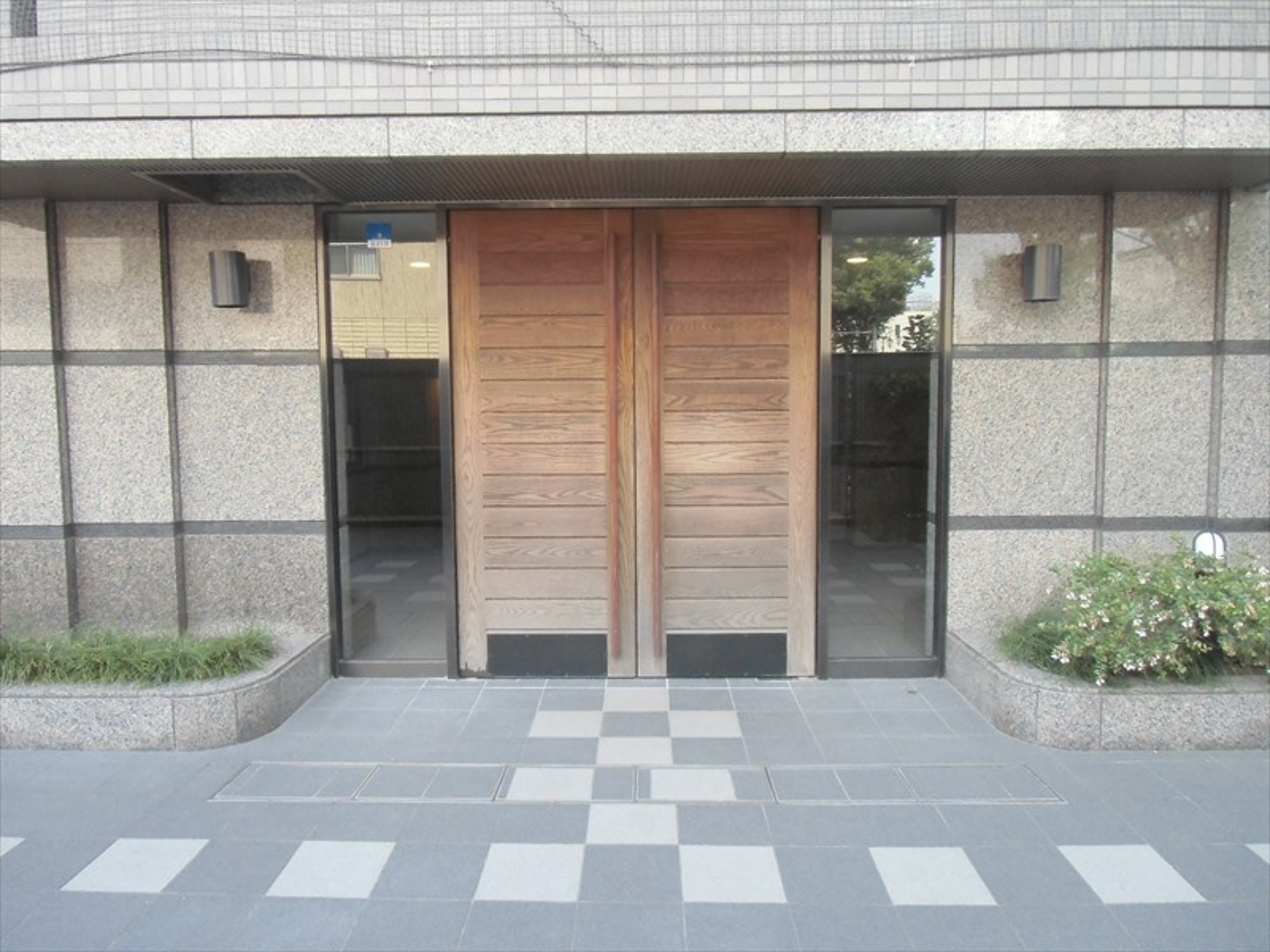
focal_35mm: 24
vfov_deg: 56.8
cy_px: 476
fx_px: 881
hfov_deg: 71.6
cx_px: 635
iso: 200
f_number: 3
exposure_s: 1/125
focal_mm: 4.24
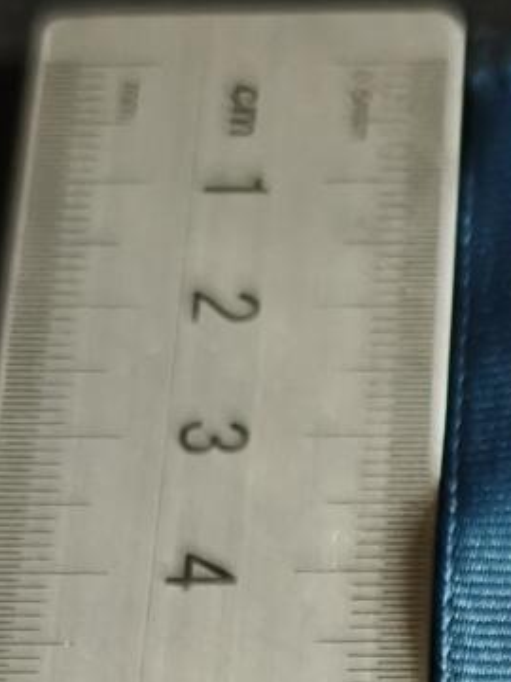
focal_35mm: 115
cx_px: 666
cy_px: 1356
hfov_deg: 12.5
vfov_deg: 14.3
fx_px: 2264
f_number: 1.6
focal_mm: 6.06
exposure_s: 1/96.7
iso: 800
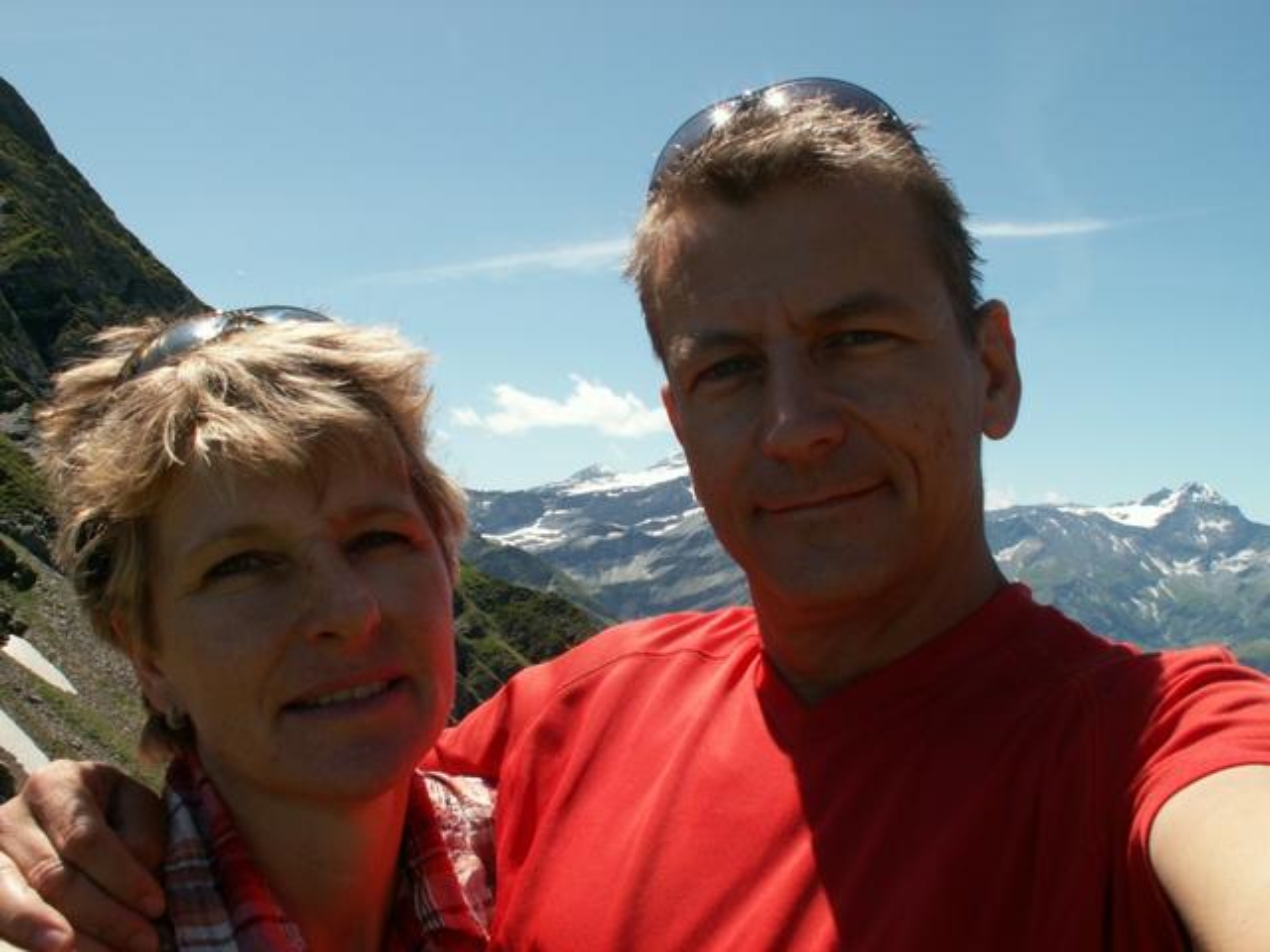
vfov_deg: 40.7
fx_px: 1284
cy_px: 476
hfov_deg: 52.6
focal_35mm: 35
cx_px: 635
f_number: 7.1
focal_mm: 5.86
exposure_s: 1/200
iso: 50
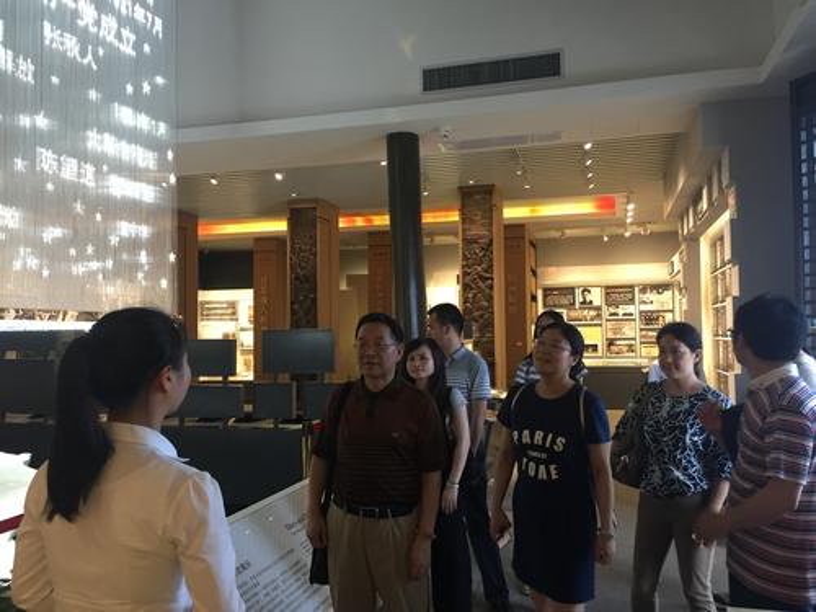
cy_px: 306
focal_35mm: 29
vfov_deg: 48.2
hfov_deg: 61.7
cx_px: 408
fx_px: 684
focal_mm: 4.15
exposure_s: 1/17
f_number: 2.2
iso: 125
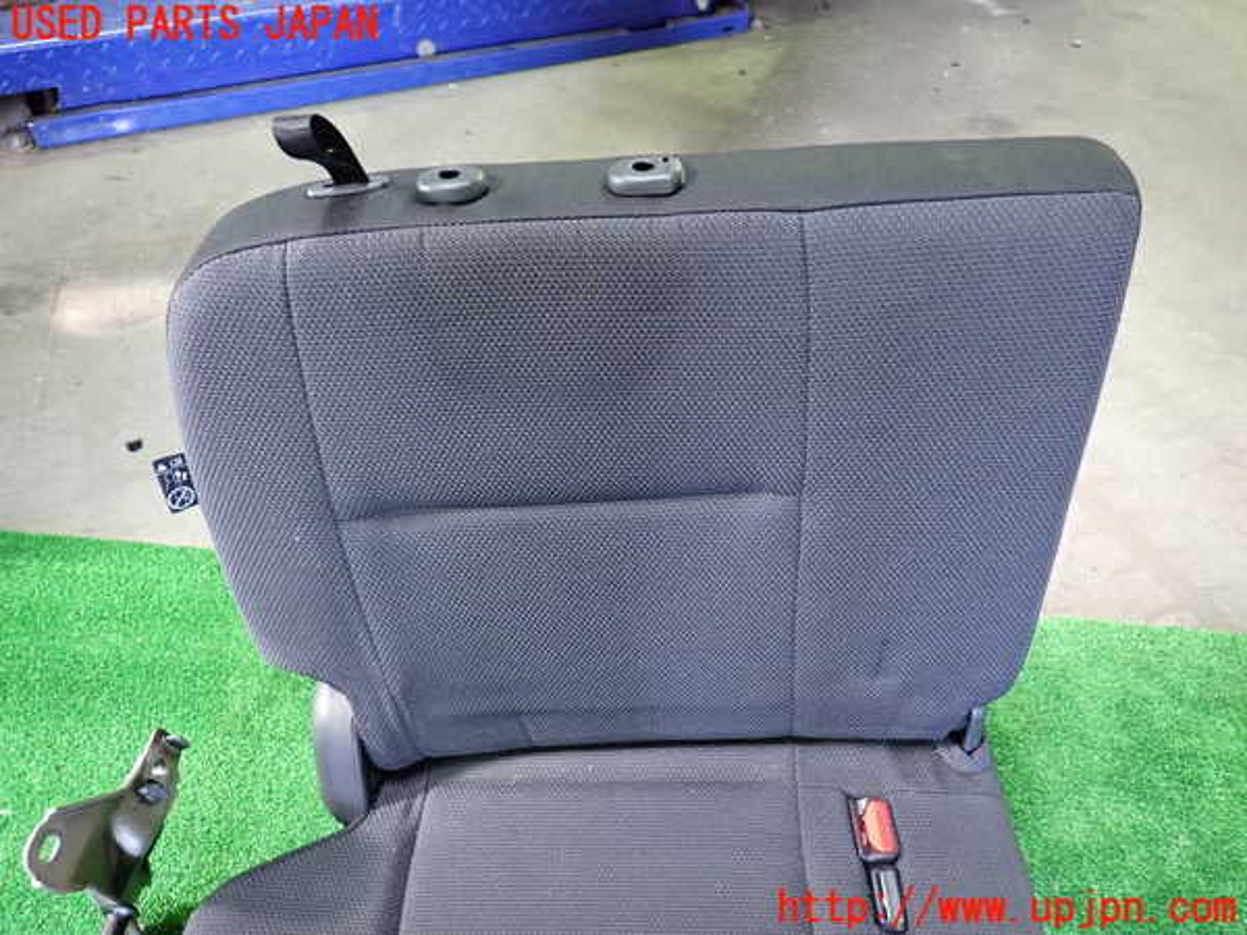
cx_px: 624
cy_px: 468
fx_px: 901
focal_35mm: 25
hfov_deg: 69.4
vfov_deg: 54.9
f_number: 2
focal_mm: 4.5
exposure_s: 1/30
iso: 500
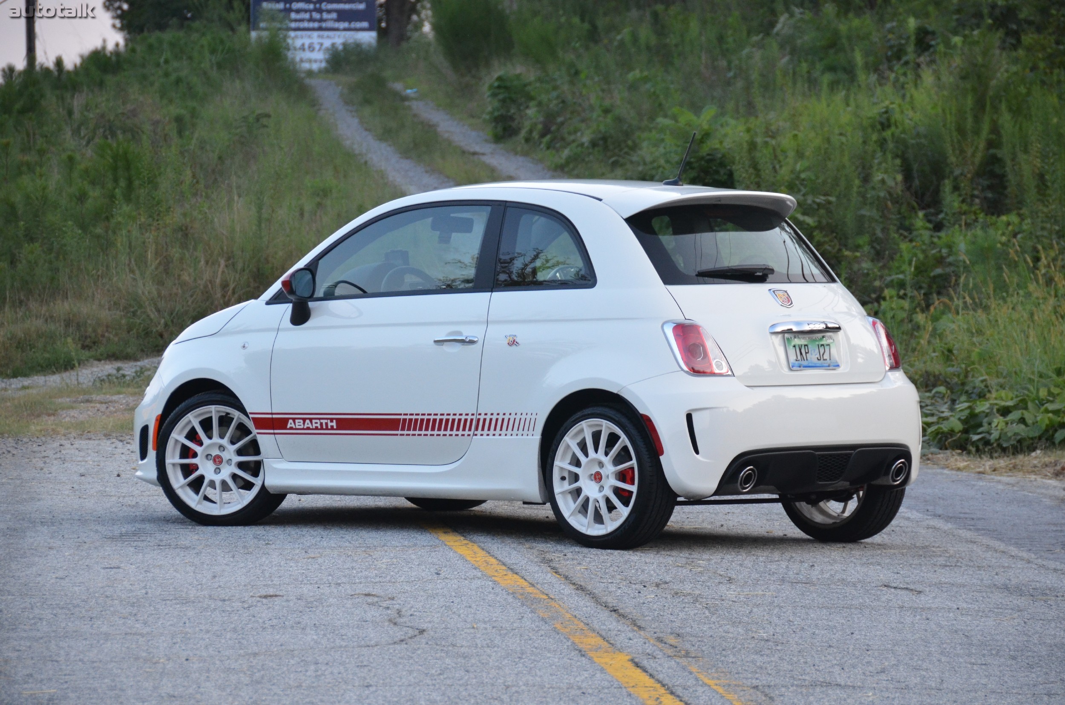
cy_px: 352
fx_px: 5757
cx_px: 532
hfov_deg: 10.6
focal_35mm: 195
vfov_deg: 7.0
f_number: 5.6
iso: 1600
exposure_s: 1/500
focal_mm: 130
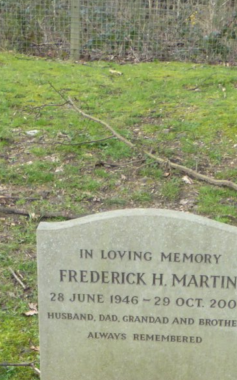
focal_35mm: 68
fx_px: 703
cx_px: 123
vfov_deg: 27.0
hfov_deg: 19.1
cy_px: 444
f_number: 3.5
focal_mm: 4.3
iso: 200
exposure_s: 1/200
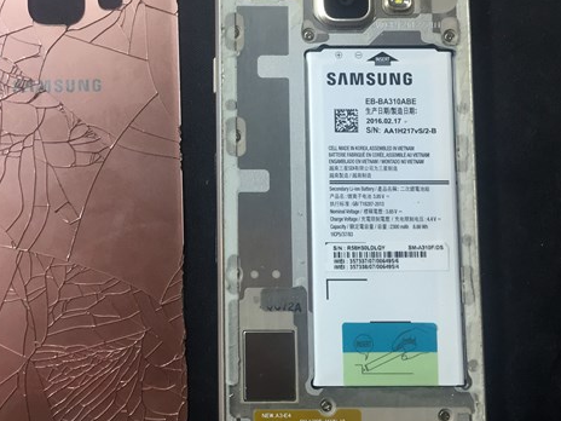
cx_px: 183
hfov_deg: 46.0
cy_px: 200
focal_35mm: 40
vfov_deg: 36.0
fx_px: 648
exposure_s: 1/33
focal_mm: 4.15
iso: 40
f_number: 2.2
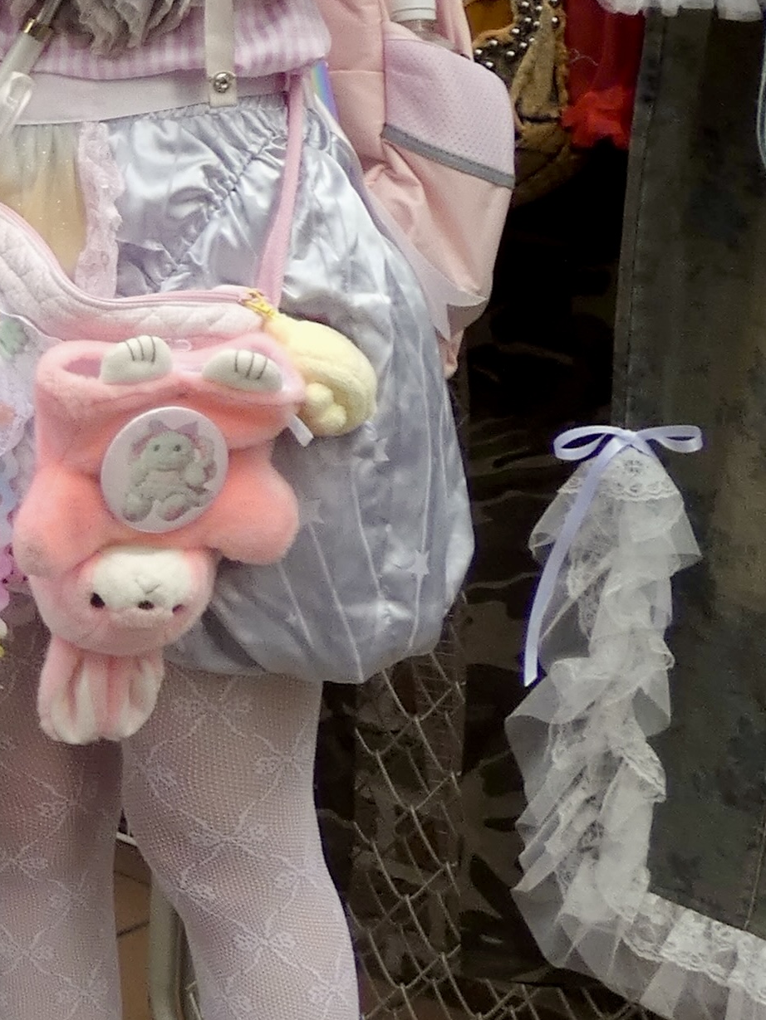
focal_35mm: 62
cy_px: 193
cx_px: -212
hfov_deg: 21.5
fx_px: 1829
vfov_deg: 30.4
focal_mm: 3.6
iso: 80
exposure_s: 1/320
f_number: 2.8
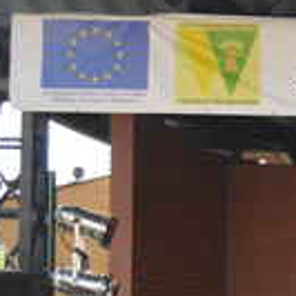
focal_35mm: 139
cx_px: 572
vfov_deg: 12.4
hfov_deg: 11.4
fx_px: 1345
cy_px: 313
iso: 100
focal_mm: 24
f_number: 4.2
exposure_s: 1/200
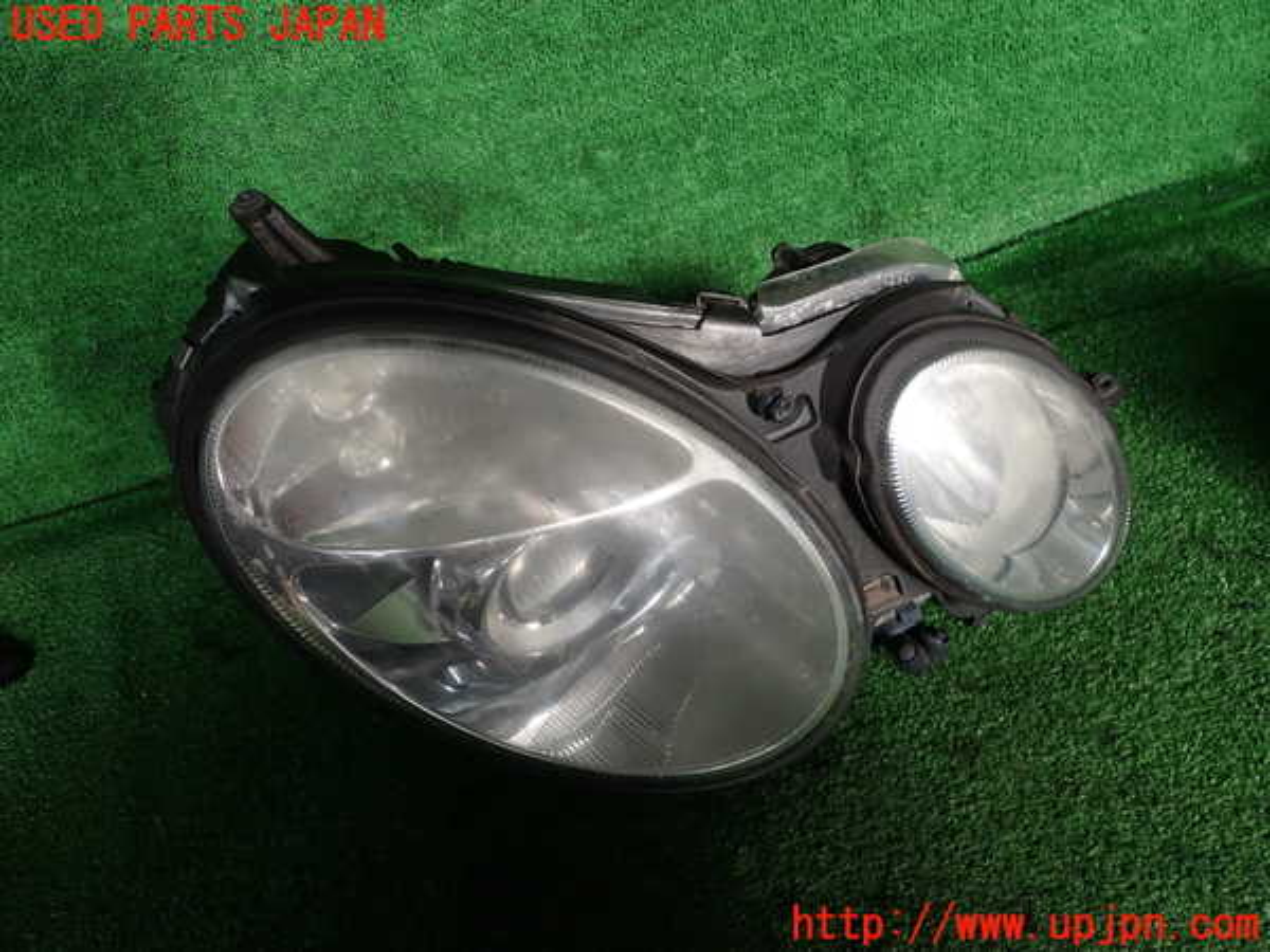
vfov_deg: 54.9
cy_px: 476
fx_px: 917
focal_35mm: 25
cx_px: 635
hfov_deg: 69.4
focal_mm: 4.5
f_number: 2.8
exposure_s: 1/125
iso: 100
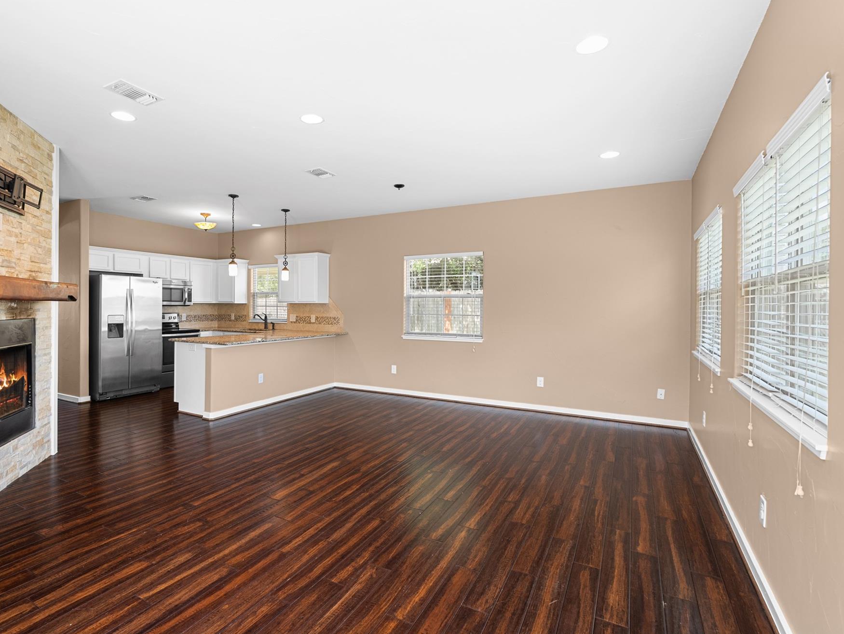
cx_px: 370
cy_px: 313
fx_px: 439
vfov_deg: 71.6
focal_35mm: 18
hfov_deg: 87.3
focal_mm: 16
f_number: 8
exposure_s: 1/2.5
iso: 400
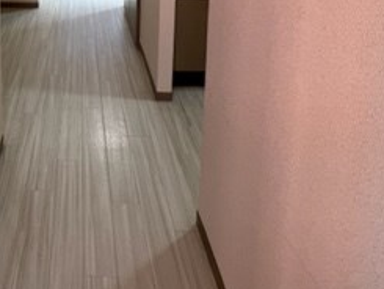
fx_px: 377
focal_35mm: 34
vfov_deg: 32.3
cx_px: 74
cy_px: -80
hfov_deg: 50.5
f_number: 1.8
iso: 100
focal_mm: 1.57
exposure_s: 1/120
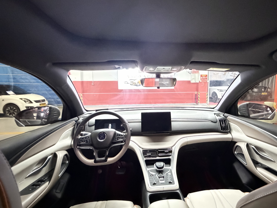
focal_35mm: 18
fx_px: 144
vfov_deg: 71.5
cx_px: 159
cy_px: 98
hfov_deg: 87.1
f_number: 2.2
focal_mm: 2.22
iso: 2500
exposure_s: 1/28
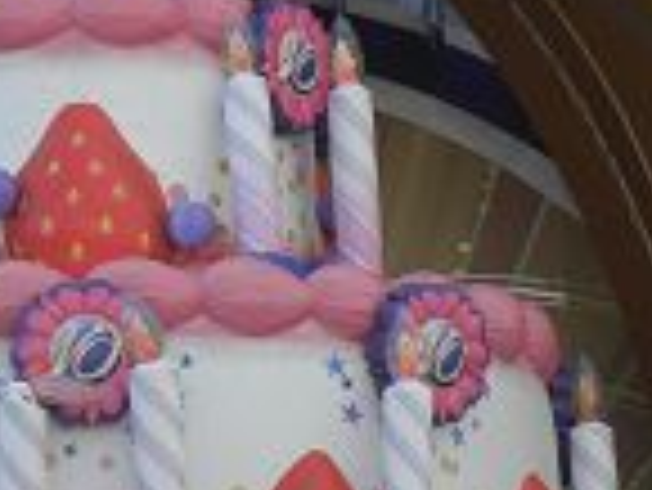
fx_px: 4920
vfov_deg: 5.7
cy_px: 414
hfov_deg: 7.6
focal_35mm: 261
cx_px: 189
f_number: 4
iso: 64
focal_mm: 15.11
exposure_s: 1/125
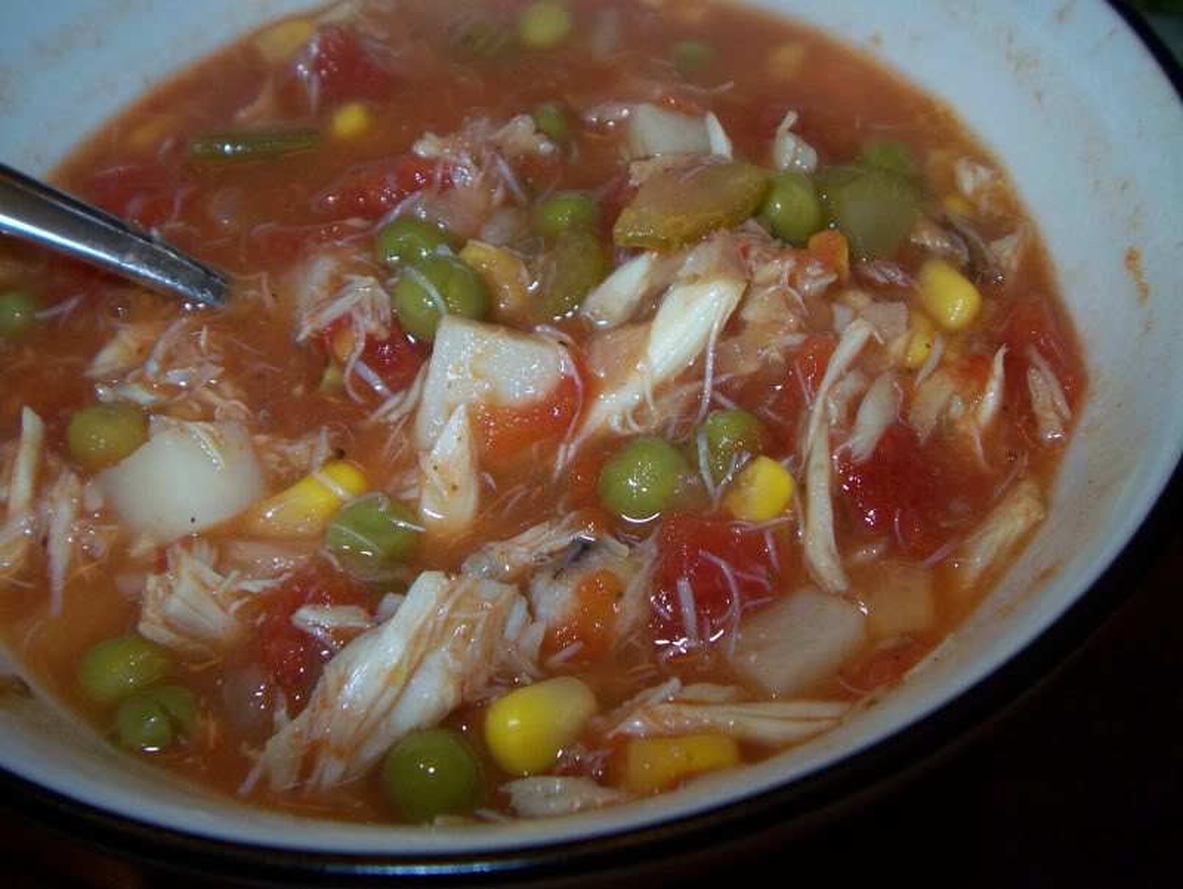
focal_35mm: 38
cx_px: 592
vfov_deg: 37.8
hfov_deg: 49.0
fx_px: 1299
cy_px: 444
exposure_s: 1/60
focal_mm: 6.3
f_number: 3.9
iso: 200
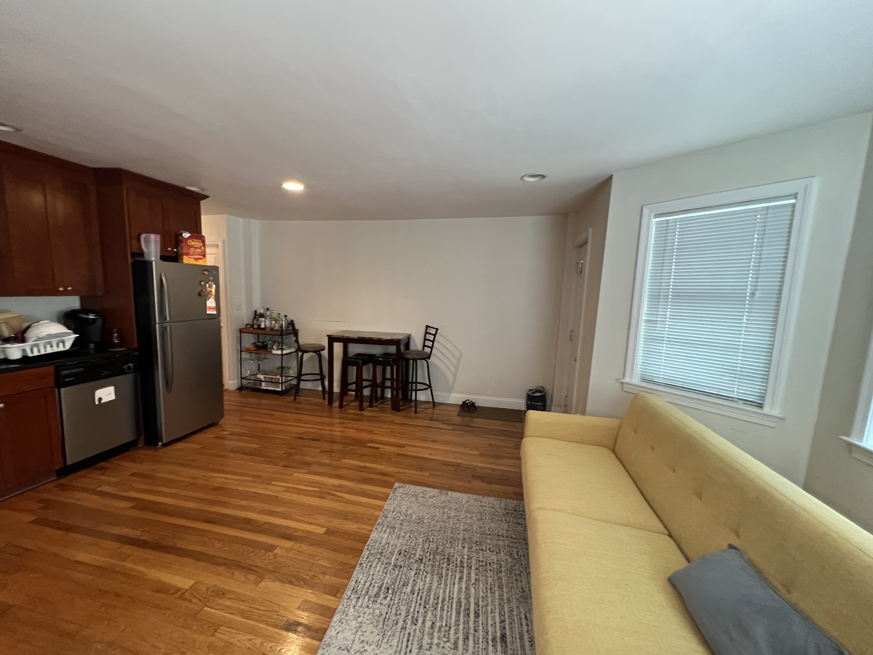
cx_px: 418
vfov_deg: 85.6
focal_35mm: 14
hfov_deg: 102.0
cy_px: 342
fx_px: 353
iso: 500
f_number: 1.8
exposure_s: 1/60
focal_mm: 1.57
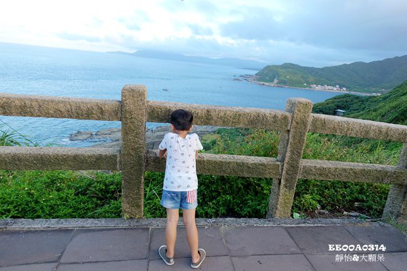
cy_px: 136
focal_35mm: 24
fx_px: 271
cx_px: 204
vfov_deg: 53.1
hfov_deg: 73.8
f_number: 2.8
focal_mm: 8.8
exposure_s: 1/200
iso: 125
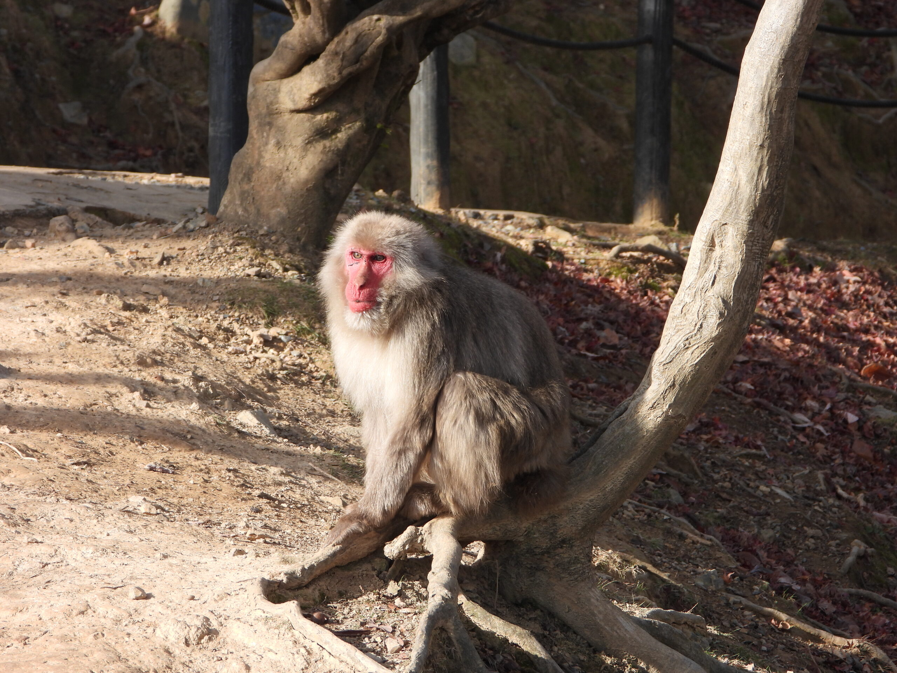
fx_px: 6090
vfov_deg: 6.3
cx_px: 448
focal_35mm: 235
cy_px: 336
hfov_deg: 8.4
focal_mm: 42.2
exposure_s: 1/320
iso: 100
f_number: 4.5
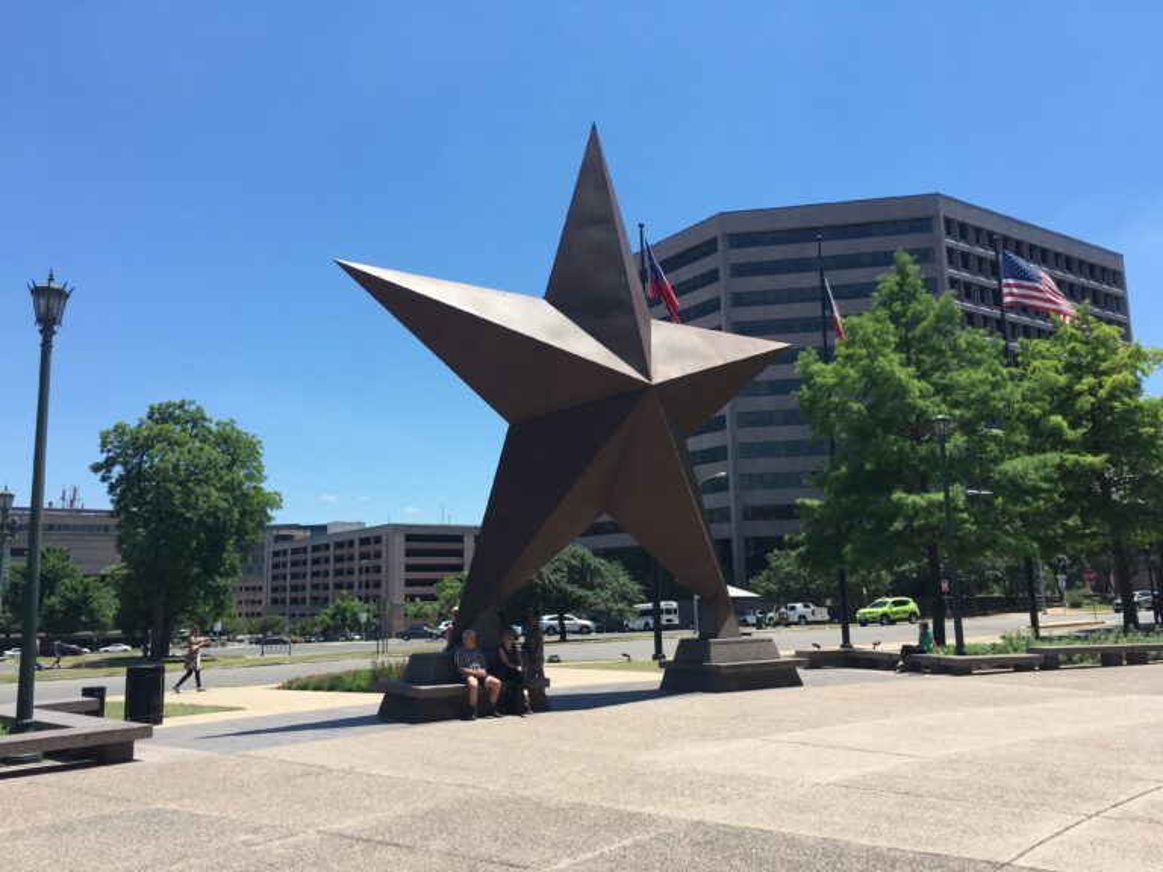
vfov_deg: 48.2
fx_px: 974
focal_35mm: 29
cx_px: 582
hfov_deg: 61.7
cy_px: 436
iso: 25
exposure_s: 1/1166
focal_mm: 4.15
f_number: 2.2
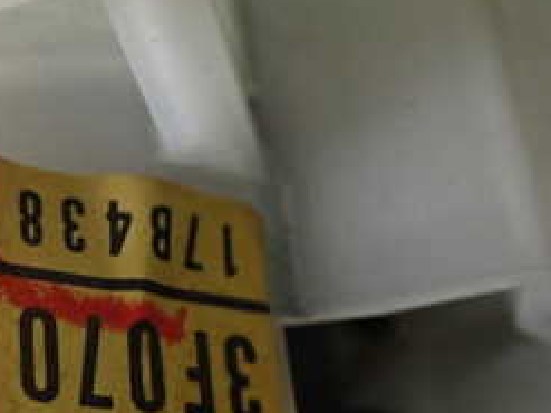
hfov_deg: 25.9
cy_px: 348
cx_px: 65
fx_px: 1161
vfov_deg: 19.9
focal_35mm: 73
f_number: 2.3
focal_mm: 5.4
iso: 400
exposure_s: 1/125
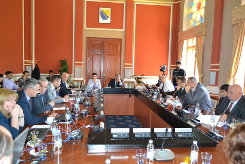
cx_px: 122
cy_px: 82
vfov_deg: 48.0
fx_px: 184
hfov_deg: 67.4
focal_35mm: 27
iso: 1600
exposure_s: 1/60
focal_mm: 18
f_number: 3.5
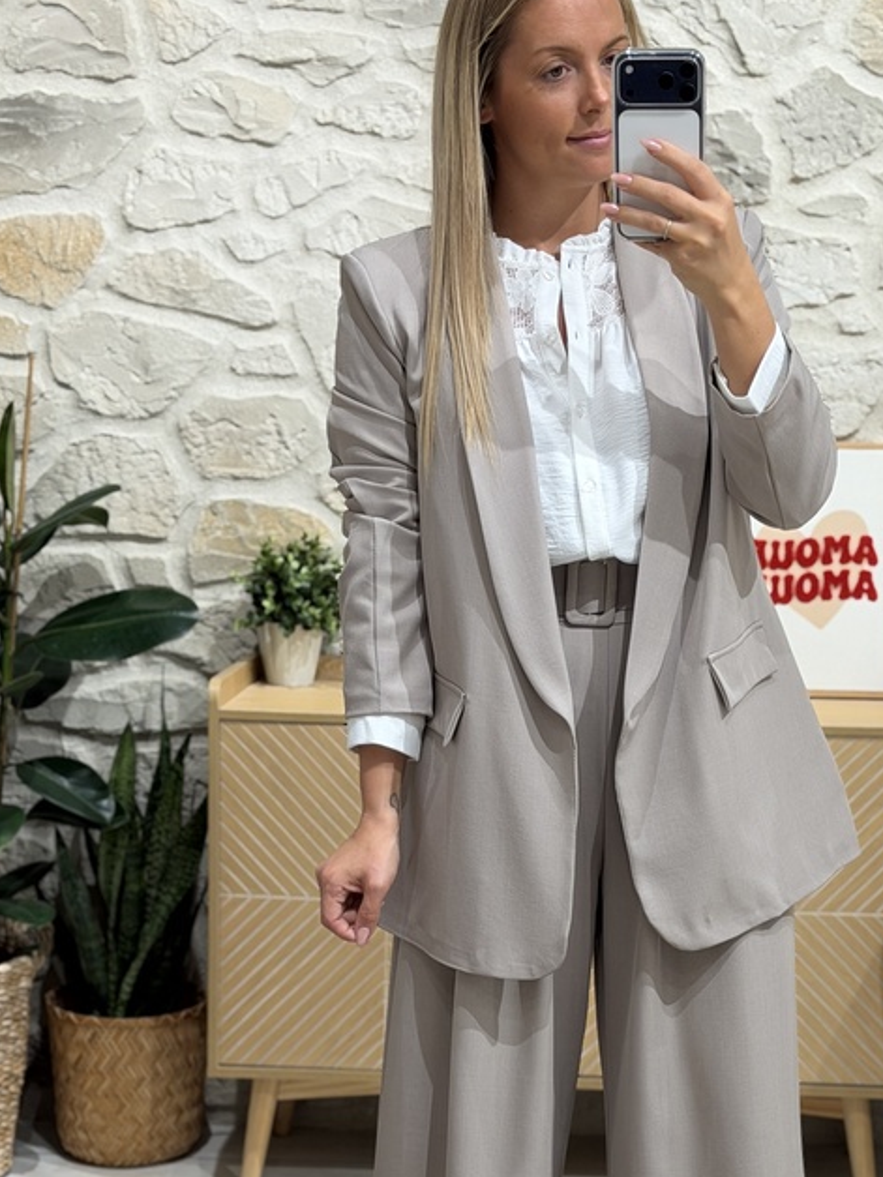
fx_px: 2619
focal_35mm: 77
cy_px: 810
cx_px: 559
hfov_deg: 19.1
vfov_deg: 25.2
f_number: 1.78
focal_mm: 6.76
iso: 64
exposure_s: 1/100
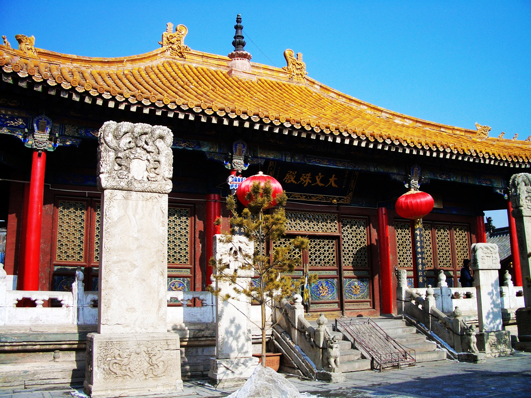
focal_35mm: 35
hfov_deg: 52.6
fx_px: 537
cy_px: 199
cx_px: 266
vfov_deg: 40.7
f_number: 4.3
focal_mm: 5.8
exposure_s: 1/640
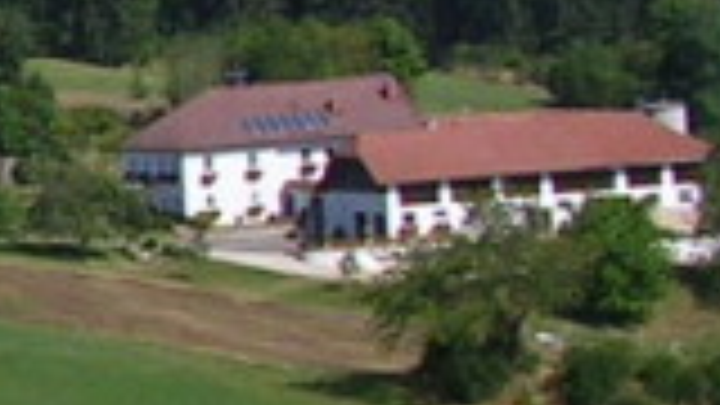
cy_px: 99
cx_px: -1228
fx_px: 5059
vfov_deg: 4.6
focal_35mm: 265
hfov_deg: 7.4
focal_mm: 5.8
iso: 50
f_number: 5.6
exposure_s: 1/360
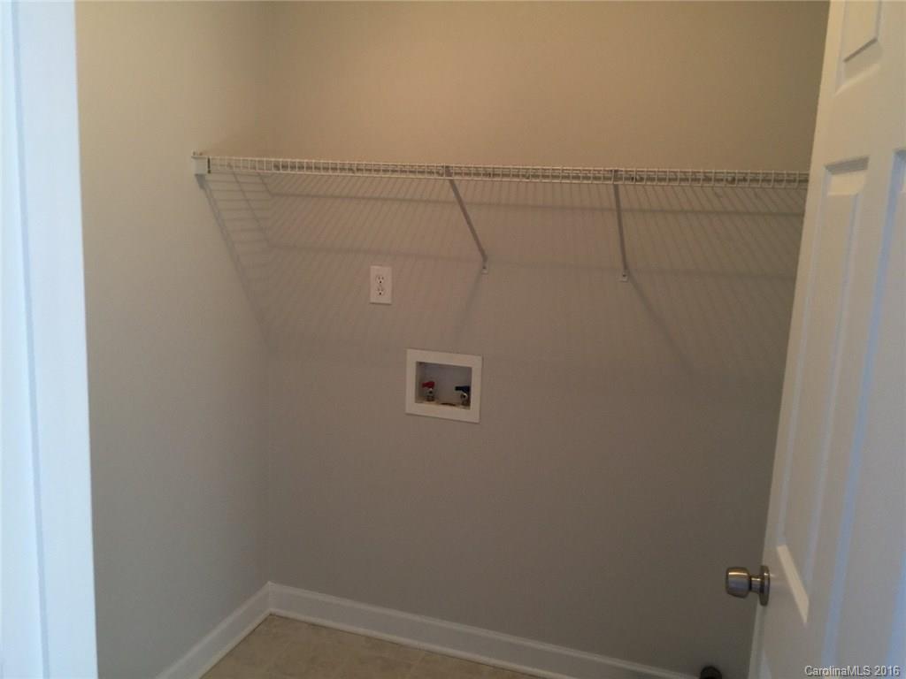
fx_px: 759
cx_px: 453
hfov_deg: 61.7
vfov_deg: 48.2
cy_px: 340
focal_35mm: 29
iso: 50
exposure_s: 1/15
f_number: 2.2
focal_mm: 4.15
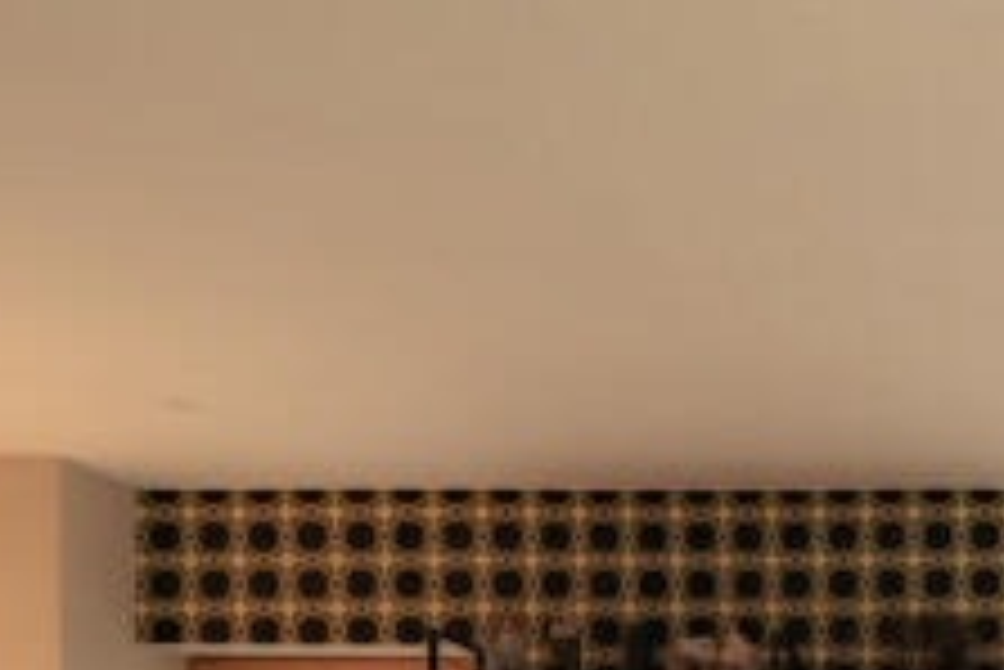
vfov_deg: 24.5
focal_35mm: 44
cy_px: 978
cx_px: 1114
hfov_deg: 37.1
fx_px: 1228
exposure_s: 1/30
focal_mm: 15
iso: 200
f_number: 8
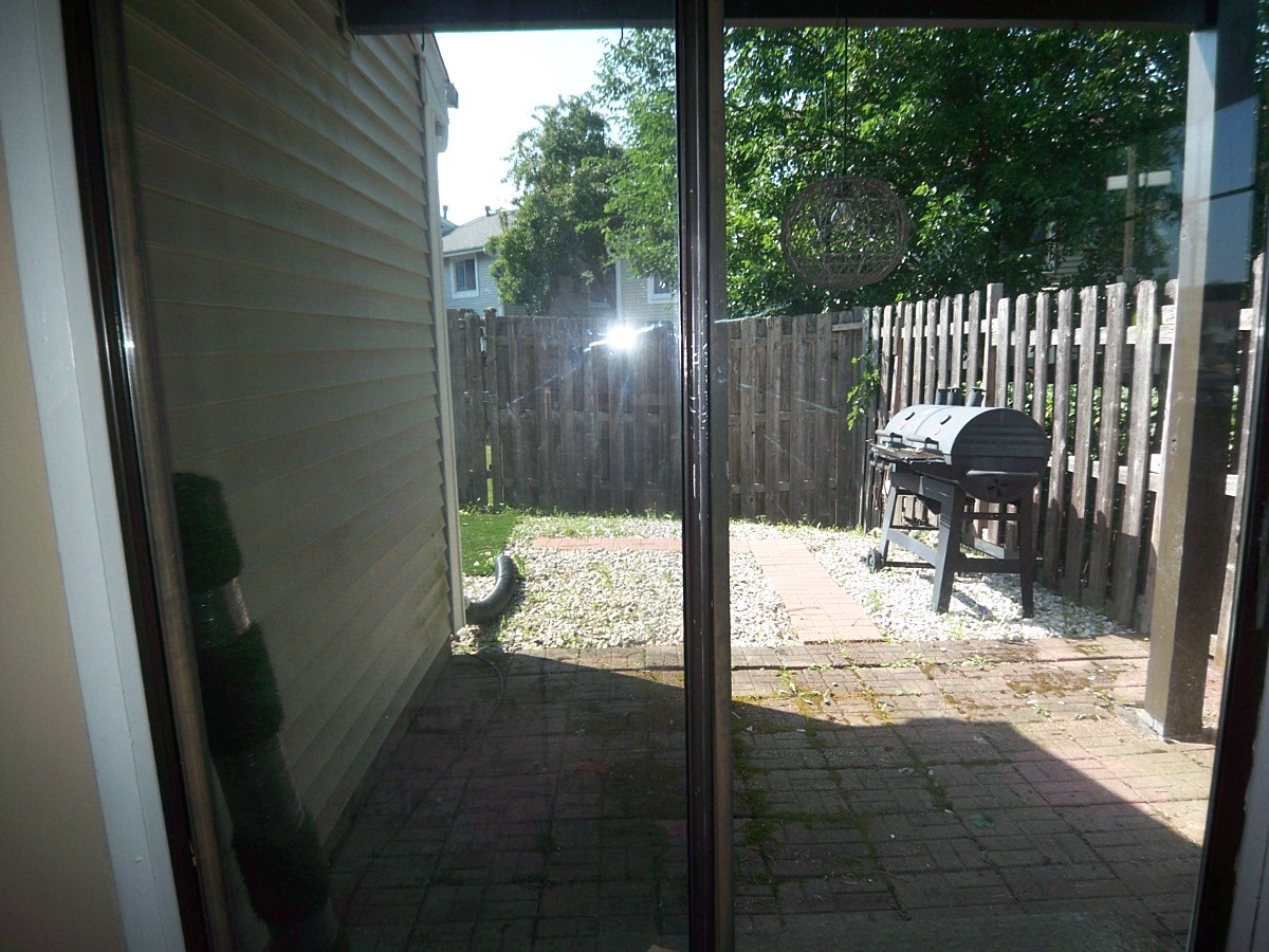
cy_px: 476
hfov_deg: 73.9
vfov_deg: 58.9
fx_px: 843
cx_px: 634
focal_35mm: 23
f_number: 2.8
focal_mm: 3.8
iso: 50
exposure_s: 1/200
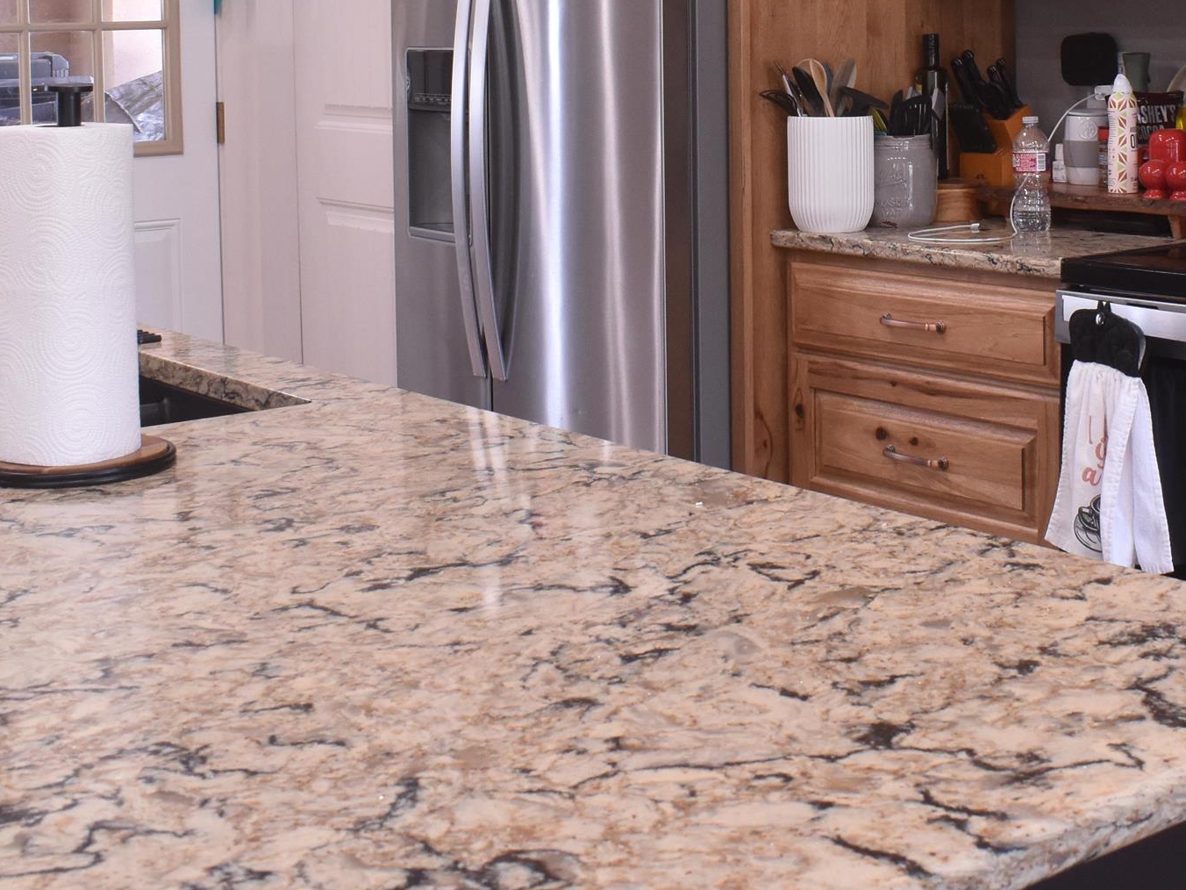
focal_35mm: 59
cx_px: 796
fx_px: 2021
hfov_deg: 32.4
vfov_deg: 24.1
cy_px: 80
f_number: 8
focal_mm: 18
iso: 1000
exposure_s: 1/13
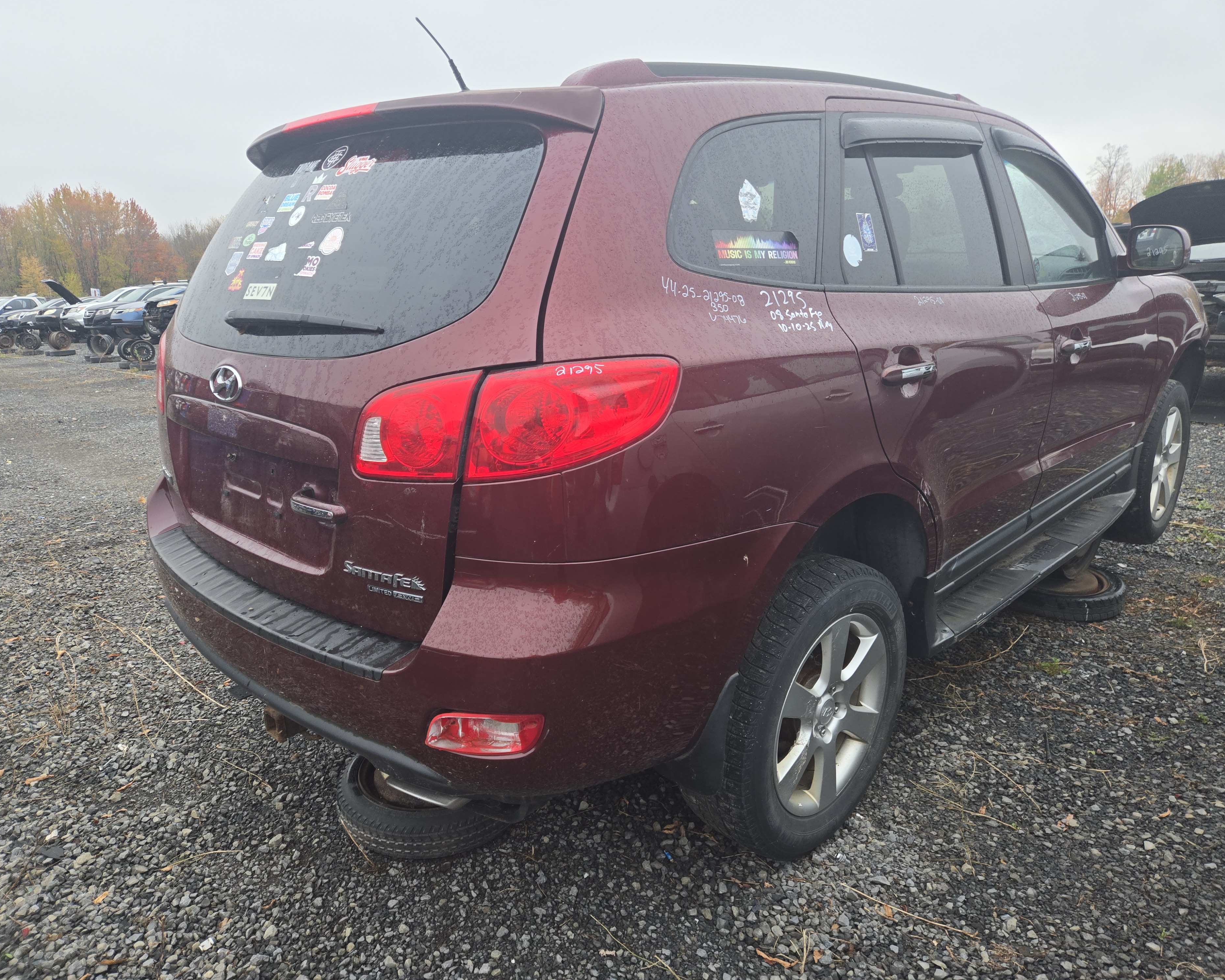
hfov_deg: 70.3
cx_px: 588
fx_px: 870
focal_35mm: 24
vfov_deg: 58.8
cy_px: 490
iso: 64
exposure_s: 1/180
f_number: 1.8
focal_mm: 5.4
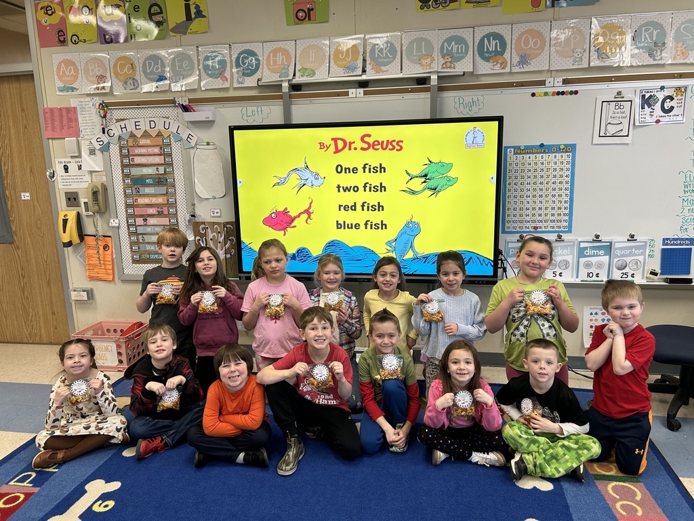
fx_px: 521
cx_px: 347
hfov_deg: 67.3
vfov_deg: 53.1
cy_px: 260
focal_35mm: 26
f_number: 1.5
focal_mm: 5.7
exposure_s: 1/60
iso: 80
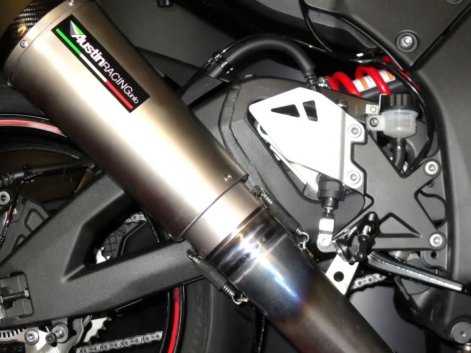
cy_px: 217
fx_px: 680
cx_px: 229
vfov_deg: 29.0
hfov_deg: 38.2
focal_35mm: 50
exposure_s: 1/45
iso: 200
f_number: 2.8
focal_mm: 6.2
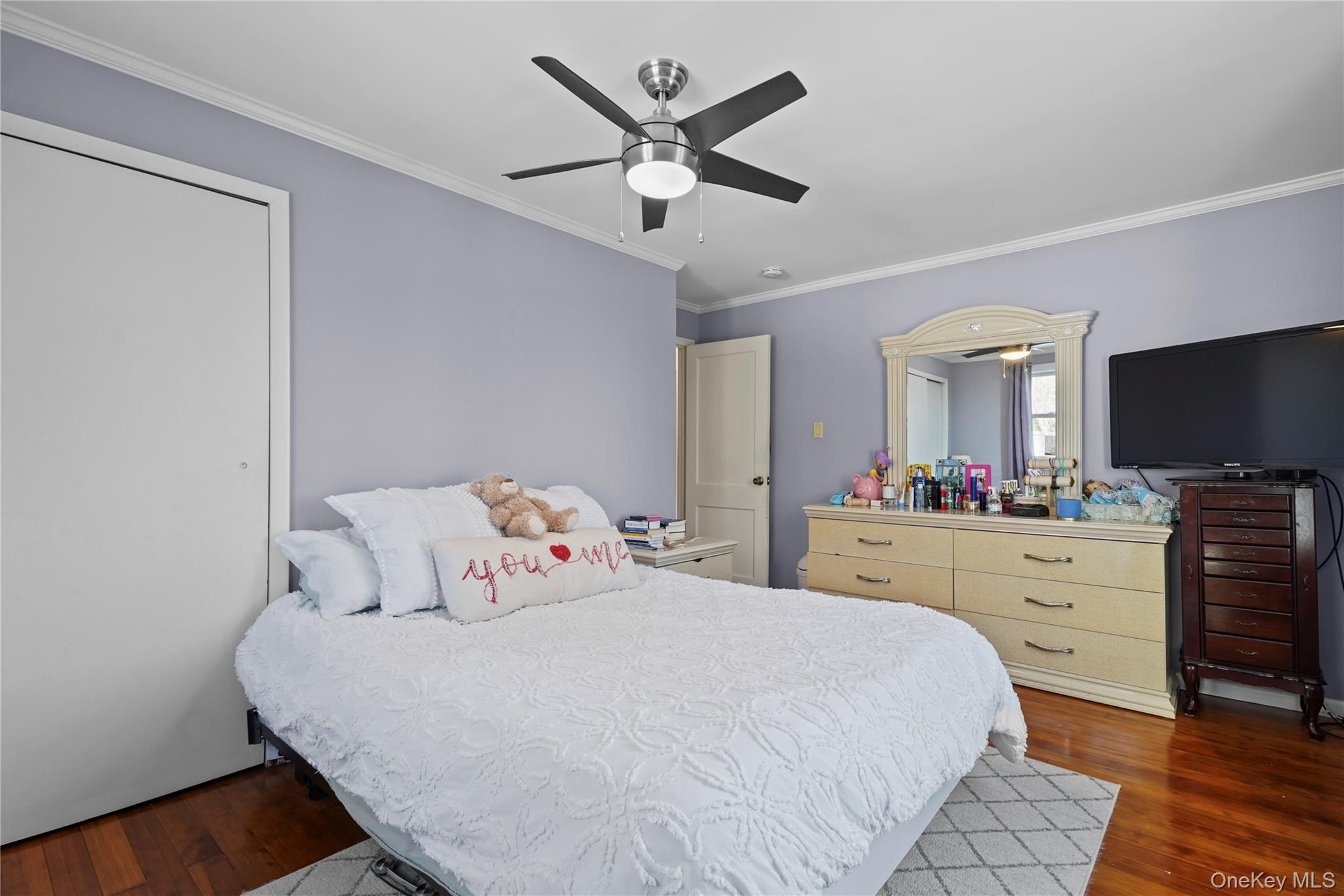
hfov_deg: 96.7
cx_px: 672
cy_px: 448
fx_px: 597
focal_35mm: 16
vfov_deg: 73.7
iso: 1000
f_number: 7.1
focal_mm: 16
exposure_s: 1/13
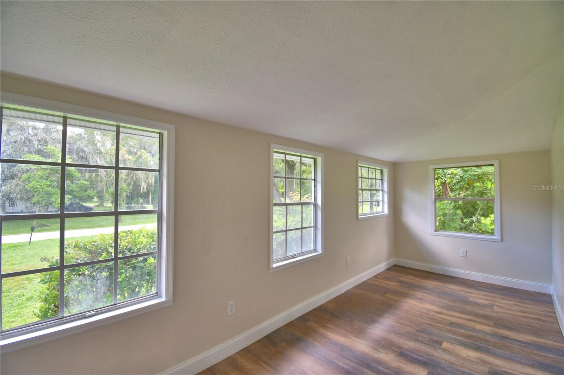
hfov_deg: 100.4
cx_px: 282
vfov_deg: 77.3
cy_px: 188
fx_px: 235
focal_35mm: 15
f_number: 4.5
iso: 360
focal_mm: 10
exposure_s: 1/125
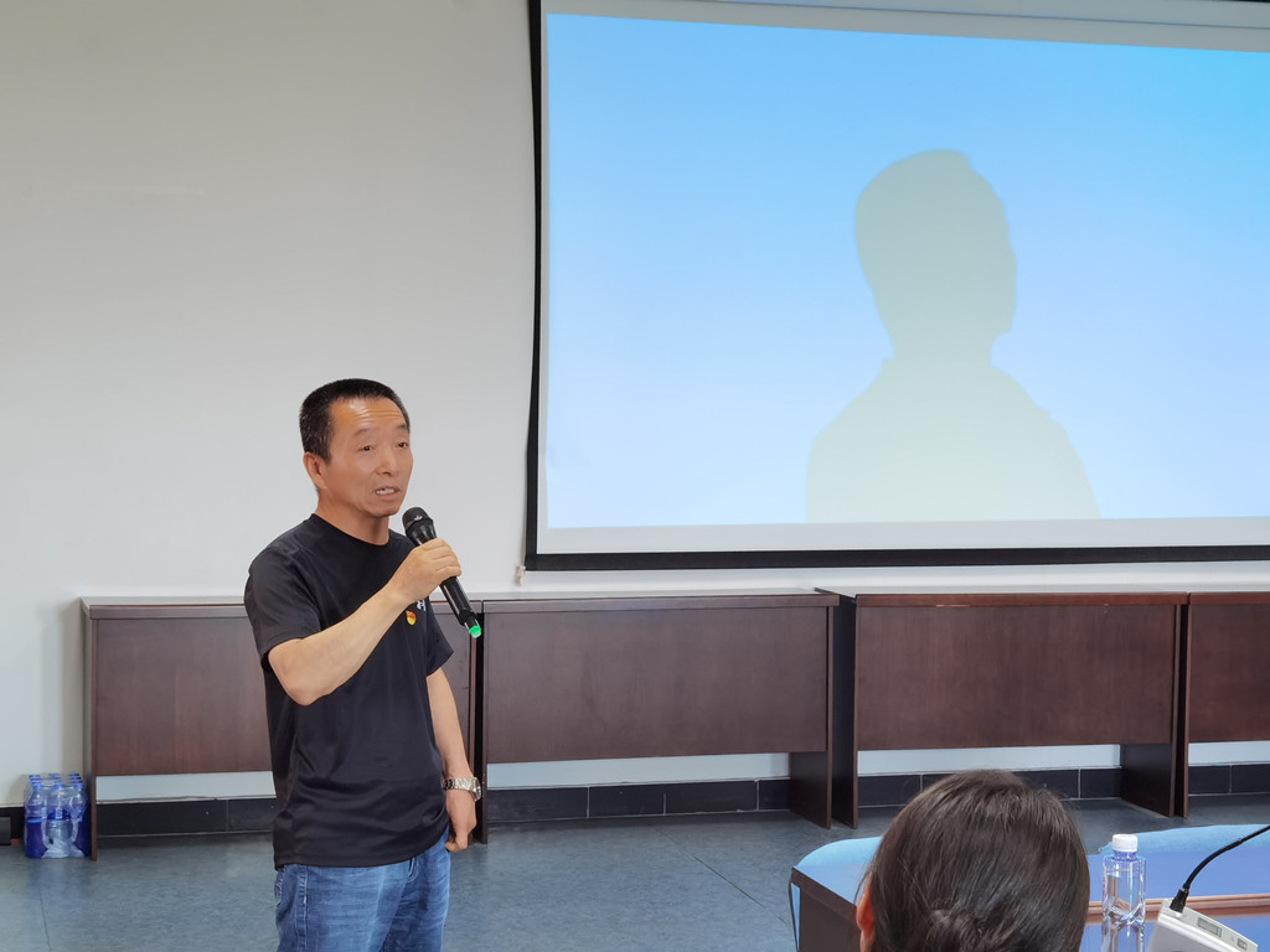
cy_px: 476
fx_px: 2495
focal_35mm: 68
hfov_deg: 28.6
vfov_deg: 21.6
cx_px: 635
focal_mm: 6.71
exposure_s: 1/50
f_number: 1.9
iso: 160
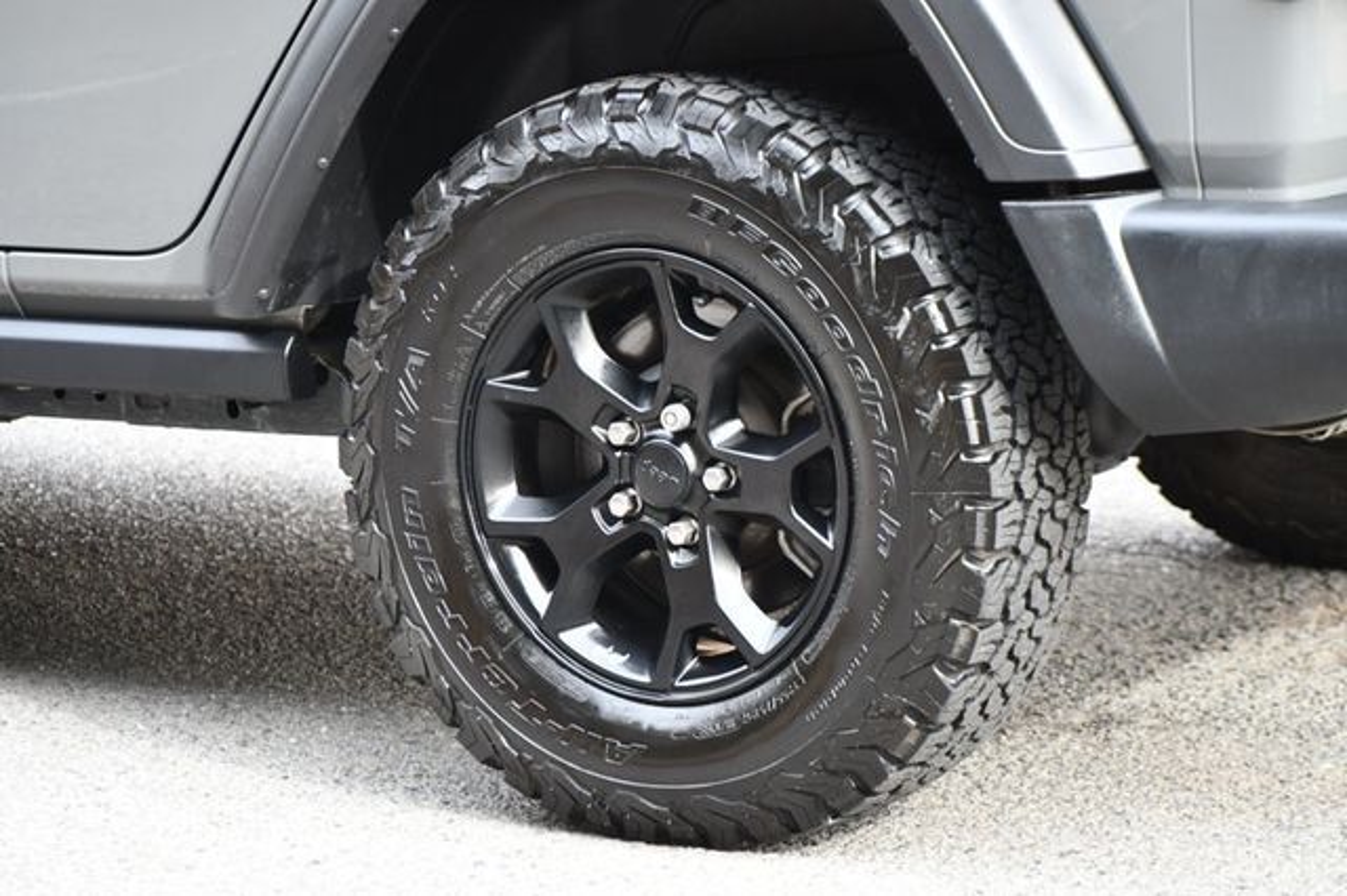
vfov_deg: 10.1
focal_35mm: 135
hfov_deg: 15.2
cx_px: 674
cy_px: 448
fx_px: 5048
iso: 800
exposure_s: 1/160
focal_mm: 90
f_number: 4.8
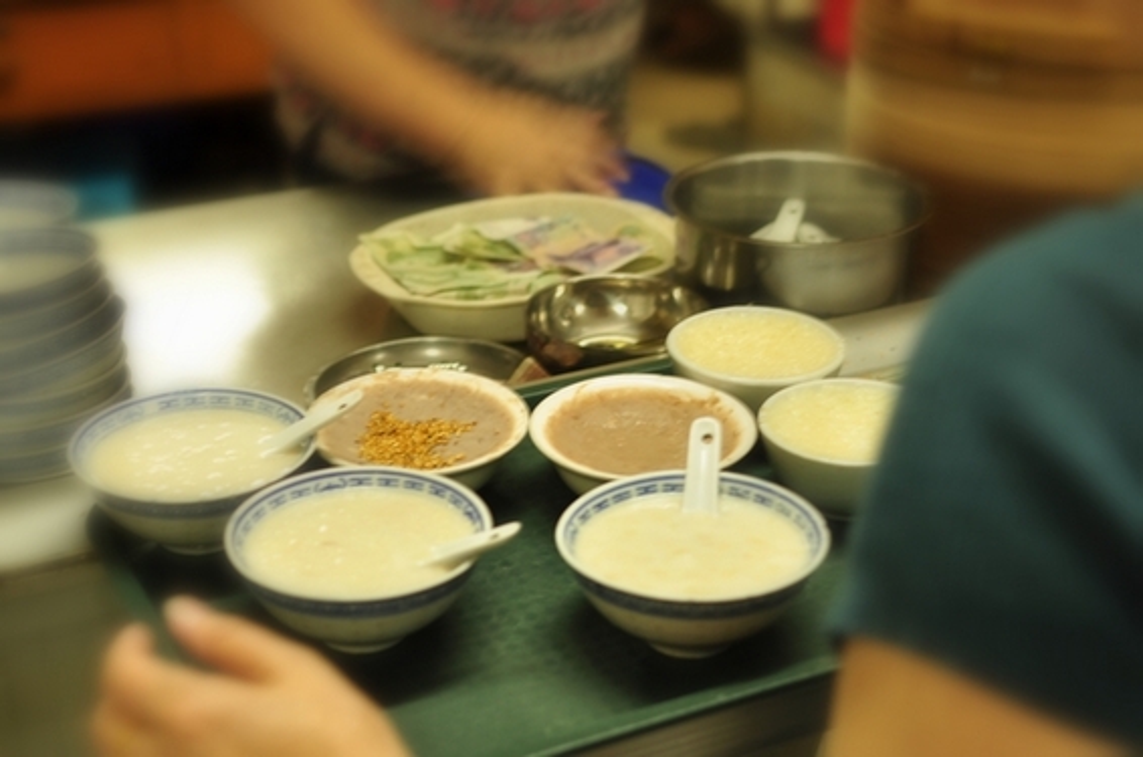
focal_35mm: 52
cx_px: 572
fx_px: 1664
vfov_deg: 25.6
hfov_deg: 37.9
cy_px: 378
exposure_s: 1/10
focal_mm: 35
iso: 200
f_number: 2.8
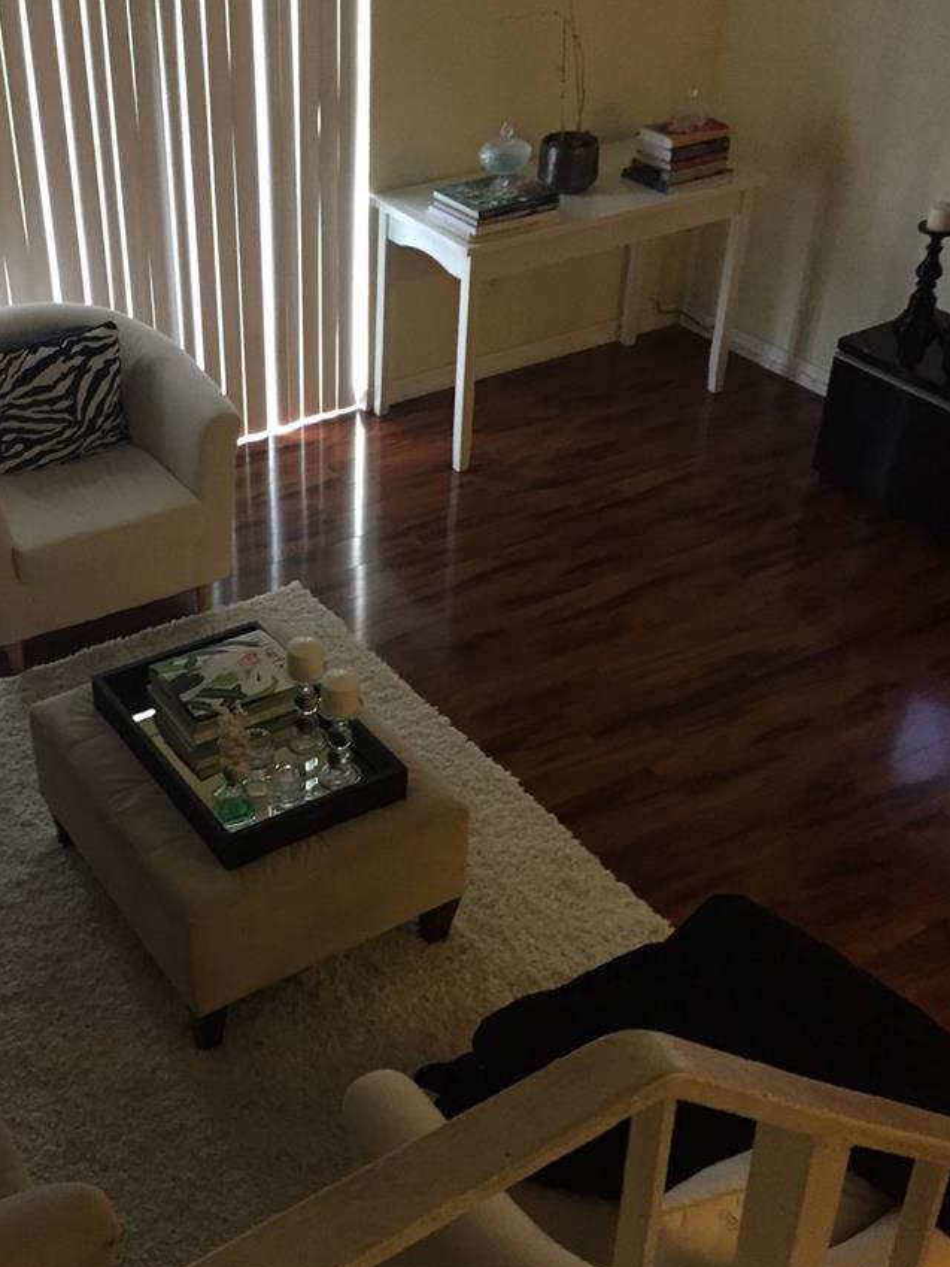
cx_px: 288
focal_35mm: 41
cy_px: 678
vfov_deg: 45.7
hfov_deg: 34.7
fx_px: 1500
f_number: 2.2
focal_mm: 4.15
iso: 250
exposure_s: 1/20
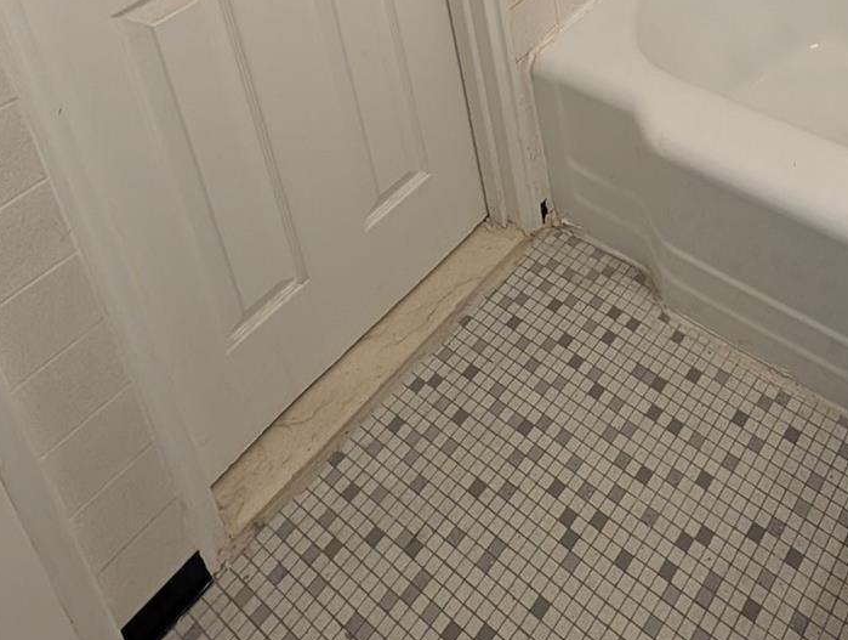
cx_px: 724
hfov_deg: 48.3
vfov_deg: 29.0
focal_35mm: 35
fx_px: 859
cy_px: -278
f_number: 1.95
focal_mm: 2.23
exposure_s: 1/120
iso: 159
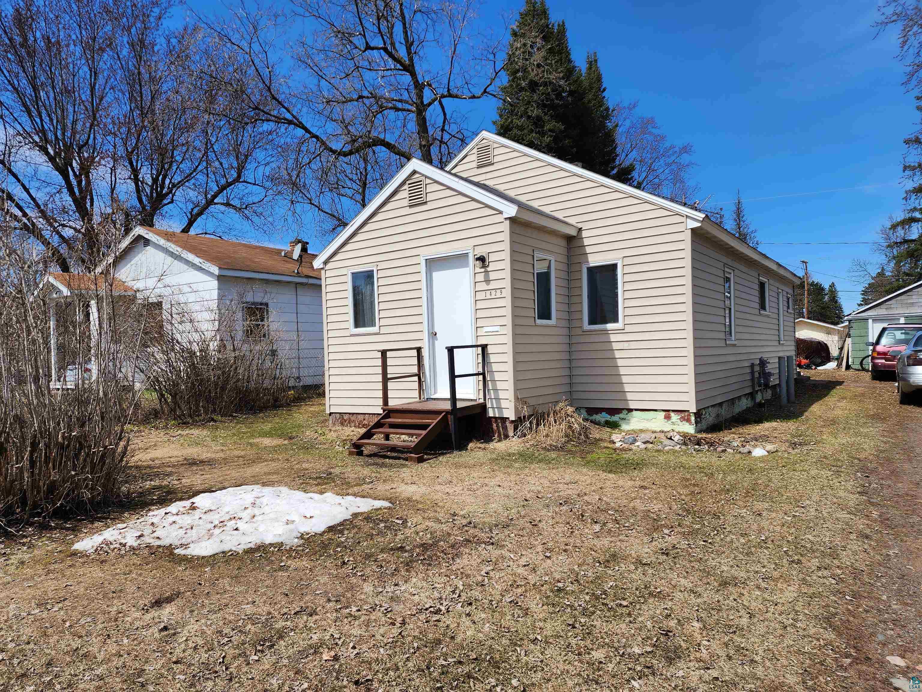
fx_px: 613
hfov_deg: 73.9
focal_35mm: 23
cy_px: 346
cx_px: 461
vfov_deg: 58.9
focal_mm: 6.4
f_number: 1.8
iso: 12
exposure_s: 1/1208
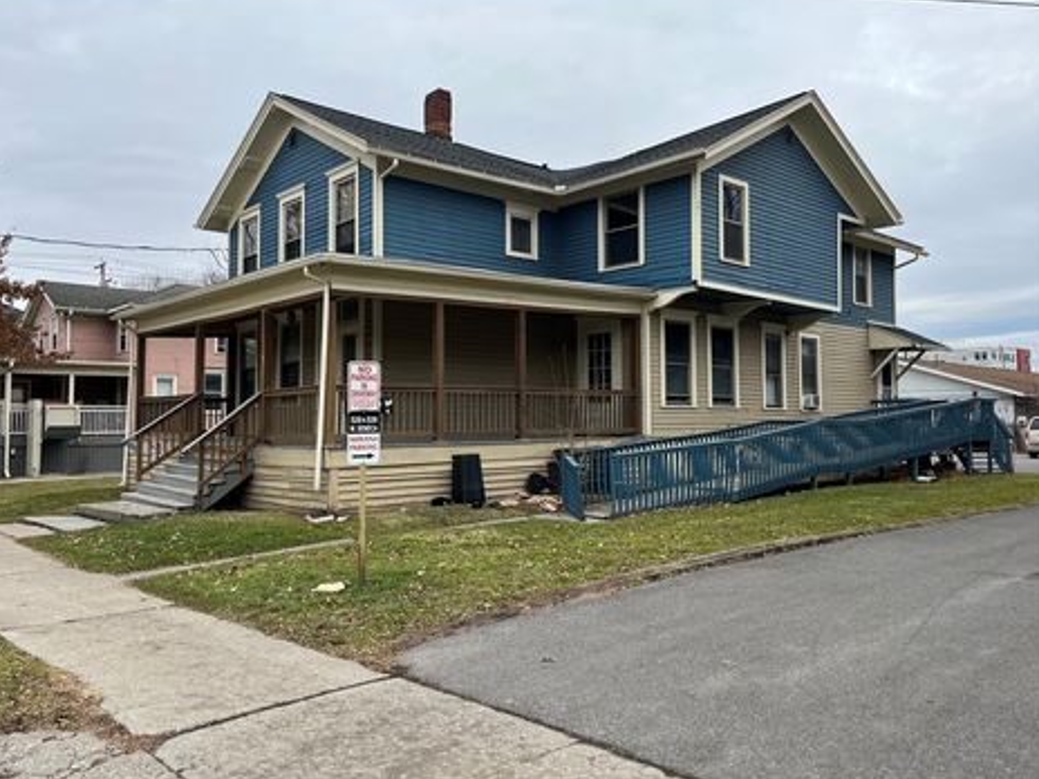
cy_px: 364
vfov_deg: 49.7
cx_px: 484
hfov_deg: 63.4
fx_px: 840
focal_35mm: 28
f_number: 1.6
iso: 50
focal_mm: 5.1
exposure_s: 1/737
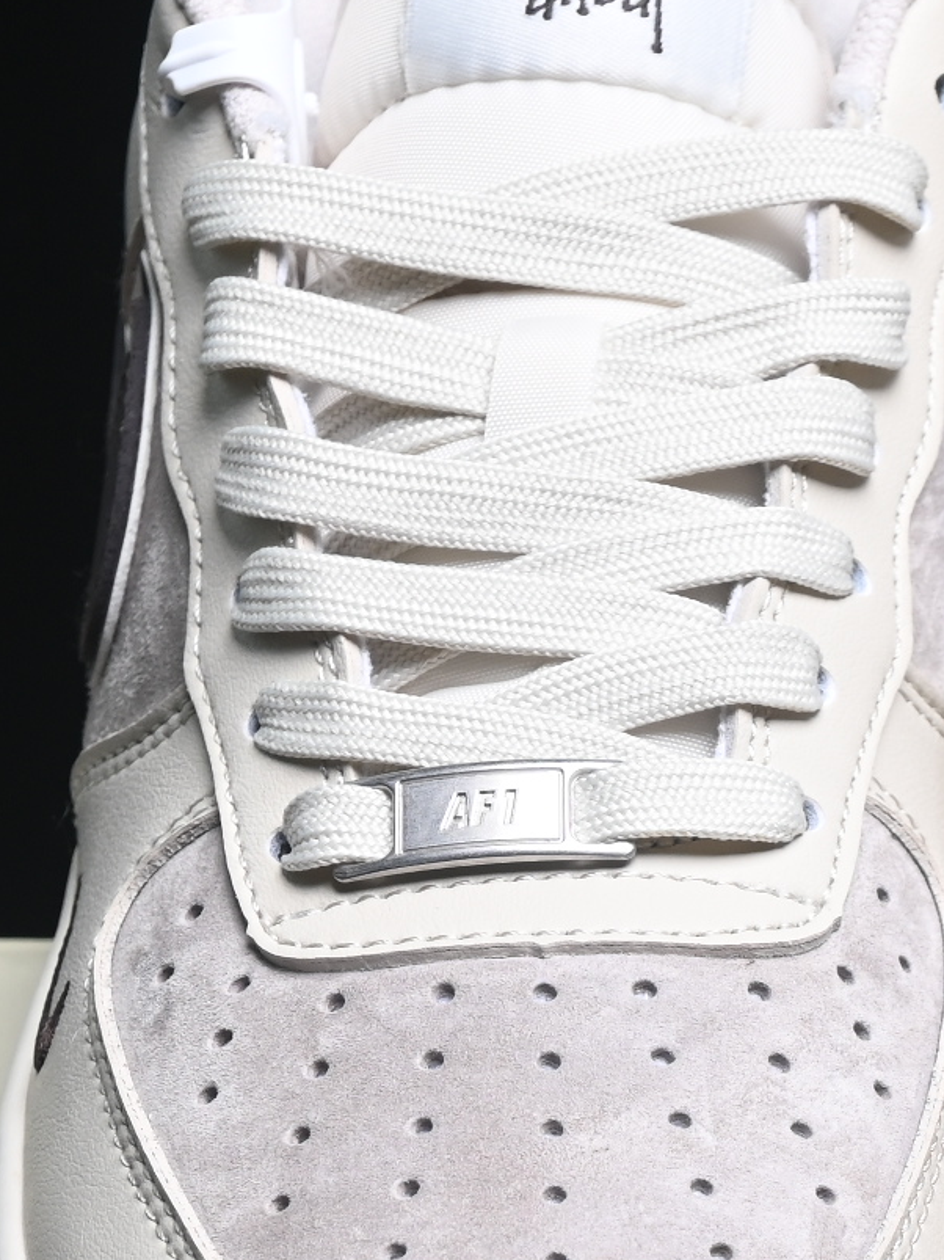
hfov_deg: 5.9
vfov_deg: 7.9
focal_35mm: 250
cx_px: 996
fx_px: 9093
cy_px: 982
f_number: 6.3
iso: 160
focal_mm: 50
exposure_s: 1/60
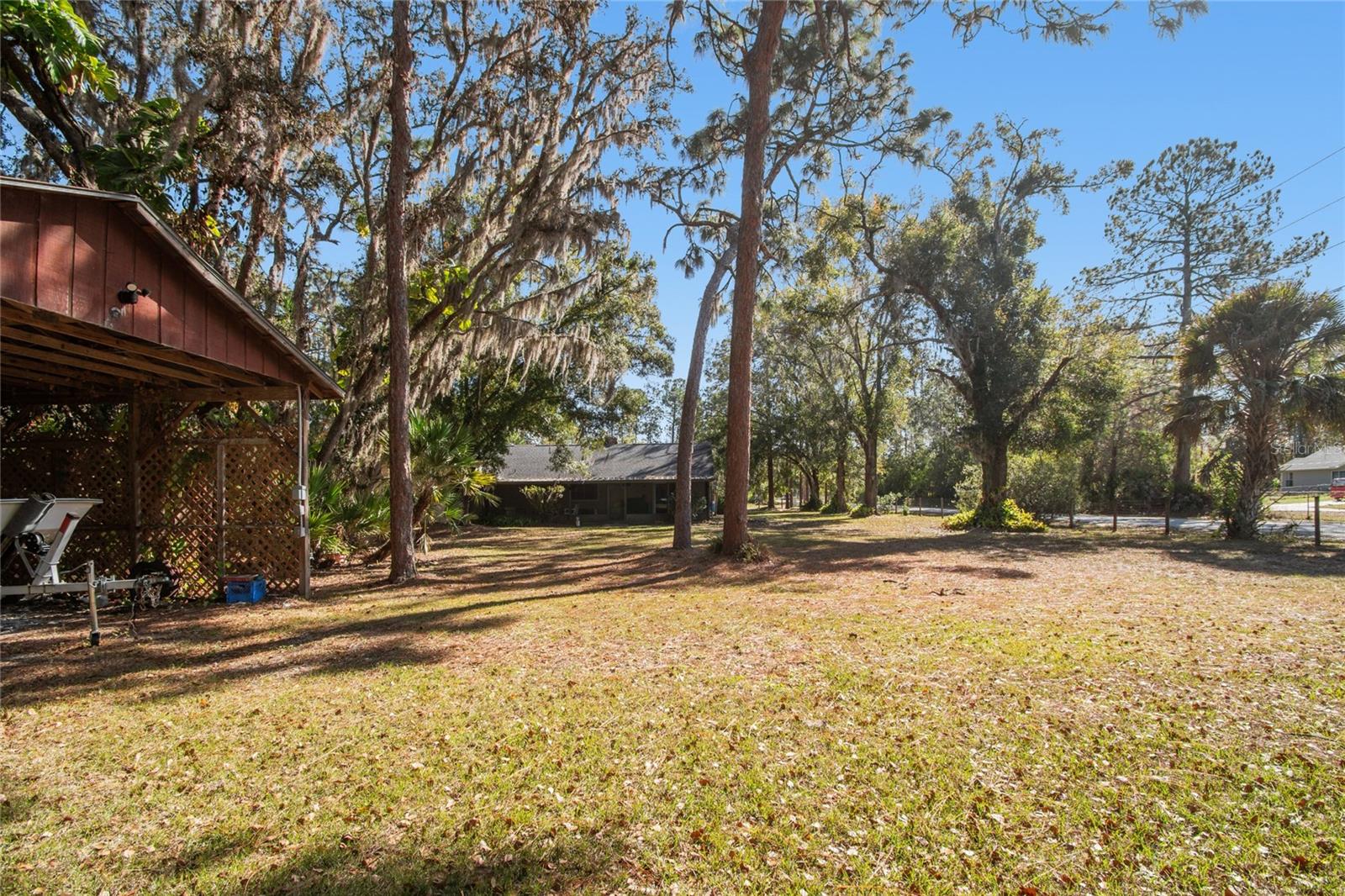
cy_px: 448
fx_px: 560
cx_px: 672
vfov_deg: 77.3
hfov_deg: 100.4
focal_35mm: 15
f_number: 7.1
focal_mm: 10
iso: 100
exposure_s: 1/125
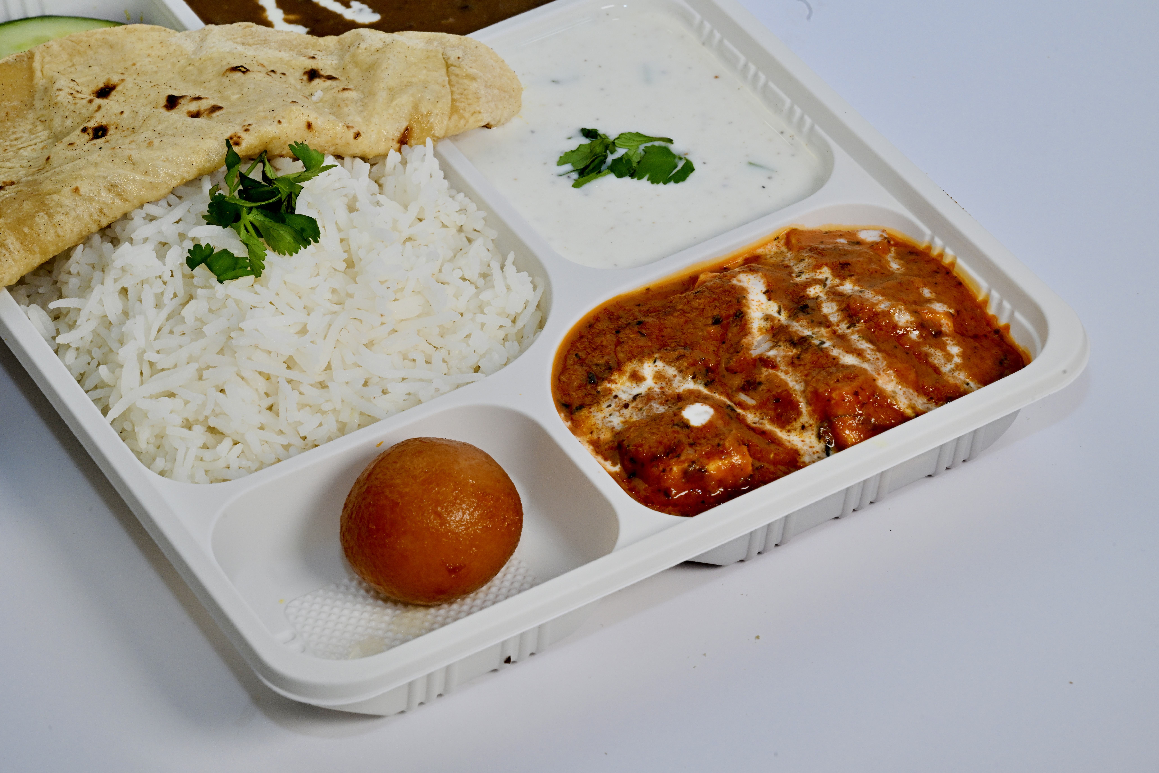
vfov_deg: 11.4
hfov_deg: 17.1
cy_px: 386
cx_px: 580
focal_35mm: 120
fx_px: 3863
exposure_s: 1/125
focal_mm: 120
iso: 1000
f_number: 20
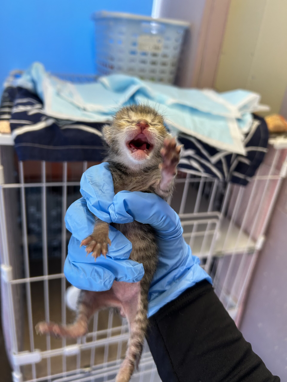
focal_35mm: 26
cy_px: 191
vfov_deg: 67.3
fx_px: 287
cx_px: 144
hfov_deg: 53.1
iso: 100
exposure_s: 1/60
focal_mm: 5.7
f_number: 1.5
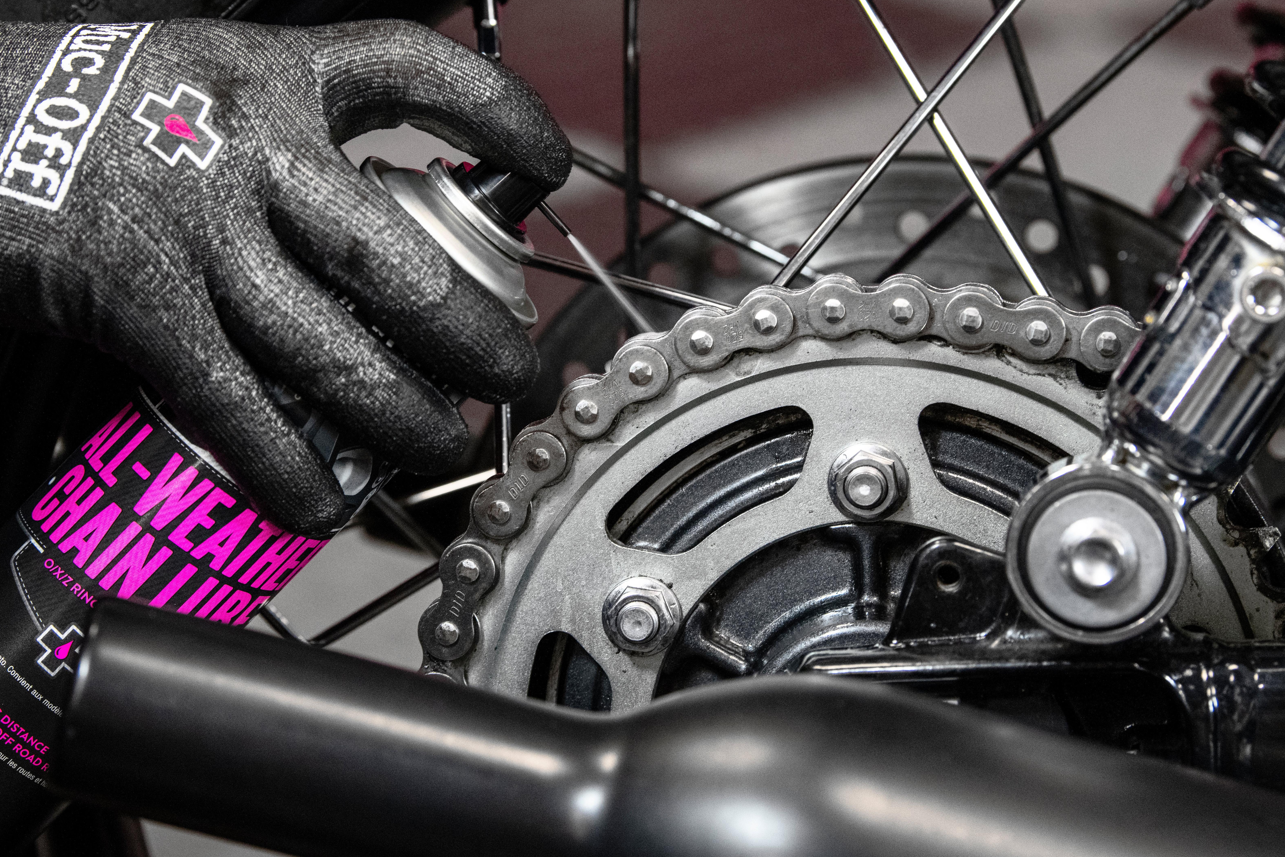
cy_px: 400
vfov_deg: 10.6
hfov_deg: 15.9
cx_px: 622
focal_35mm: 129
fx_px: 4604
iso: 2500
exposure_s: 1/160
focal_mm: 102
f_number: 5.6
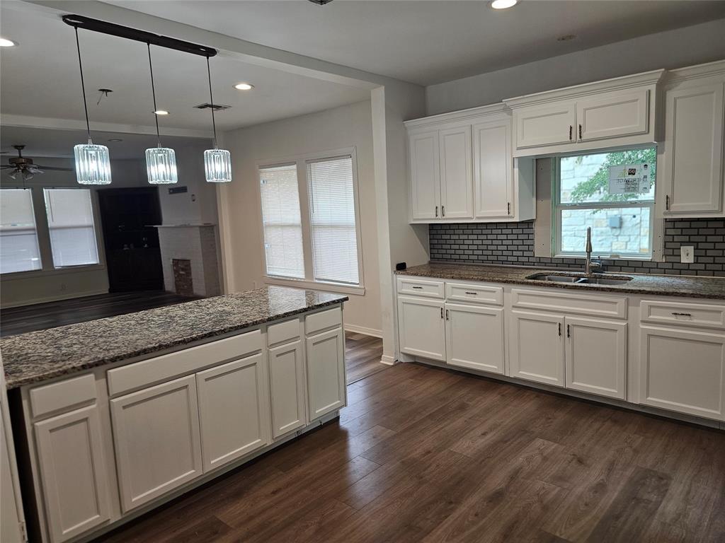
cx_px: 362
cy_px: 272
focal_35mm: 23
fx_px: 482
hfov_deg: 73.9
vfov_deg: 58.9
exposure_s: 1/120
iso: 160
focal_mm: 6.3
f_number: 1.7
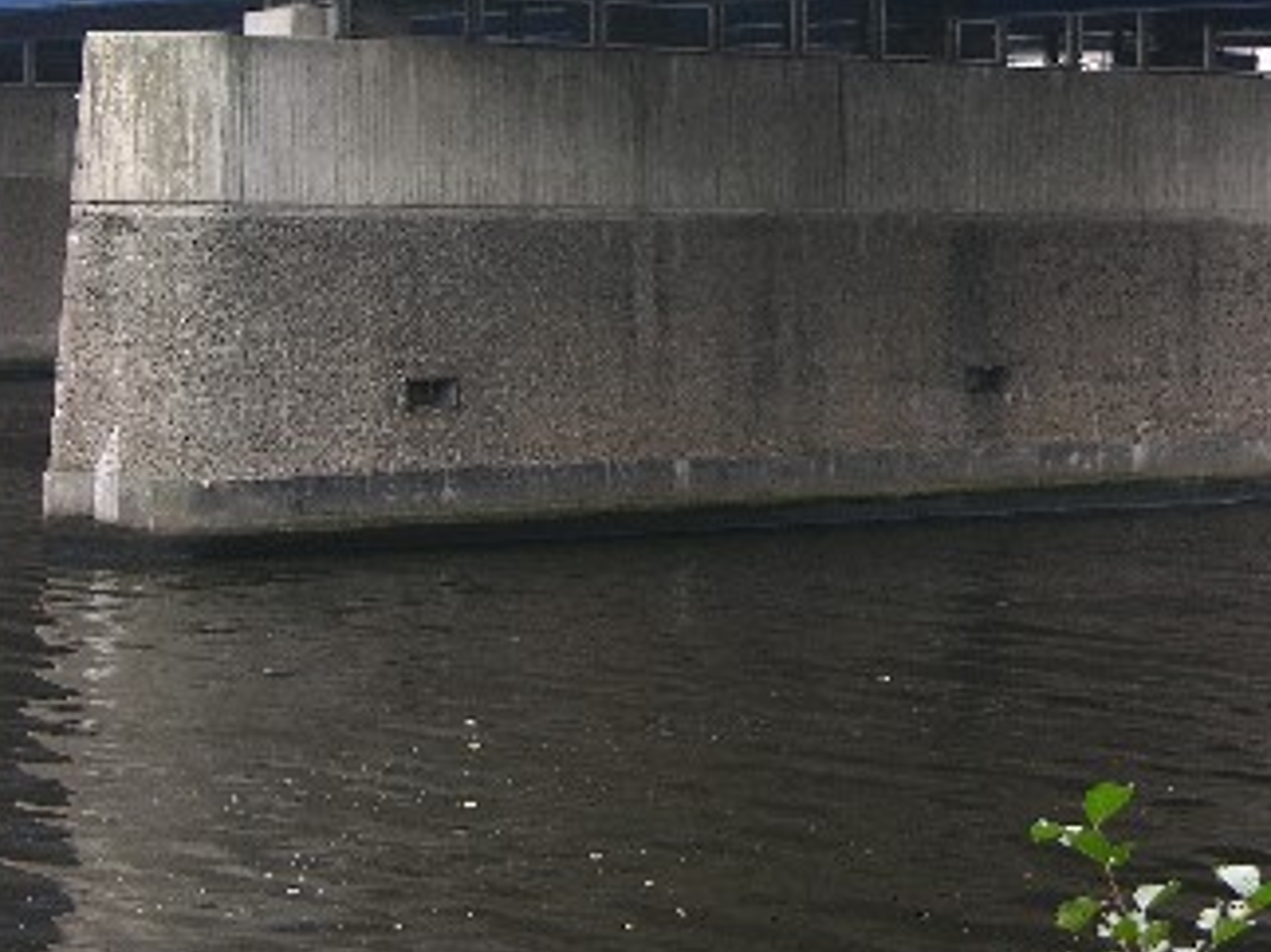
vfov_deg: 12.3
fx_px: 4404
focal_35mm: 120
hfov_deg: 16.4
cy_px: 98
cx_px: 919
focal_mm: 16.8
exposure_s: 1/11.8
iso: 50
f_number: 3.2
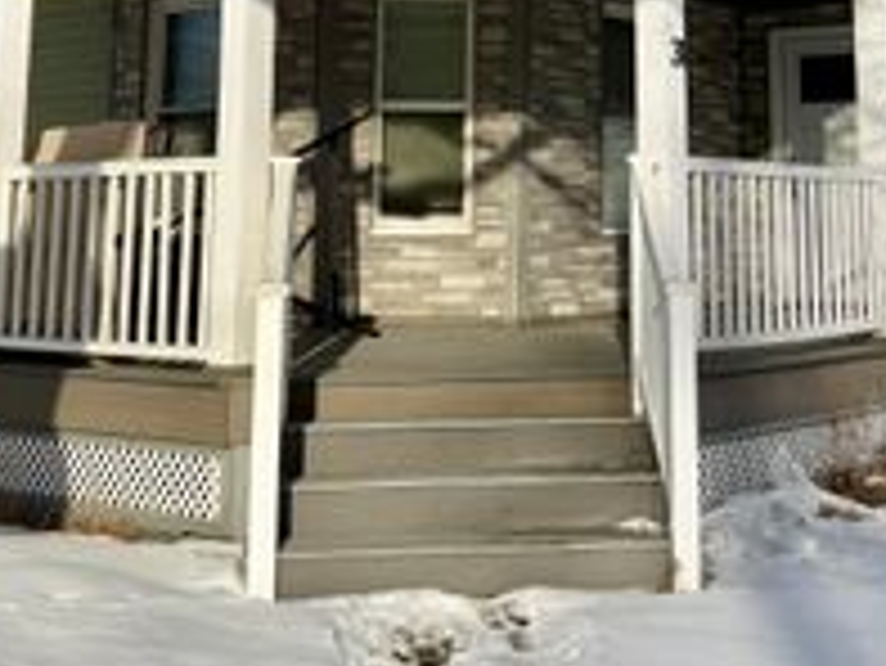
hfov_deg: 31.5
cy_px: -74
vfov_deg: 22.6
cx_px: 558
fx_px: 1562
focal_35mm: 61
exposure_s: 1/7353
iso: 80
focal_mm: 6.76
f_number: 1.78
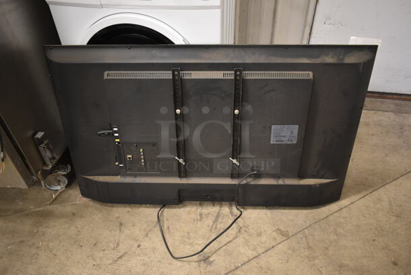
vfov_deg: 48.0
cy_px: 138
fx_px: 309
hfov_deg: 67.3
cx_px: 206
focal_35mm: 27
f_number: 3.5
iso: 1600
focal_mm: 18
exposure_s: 1/30
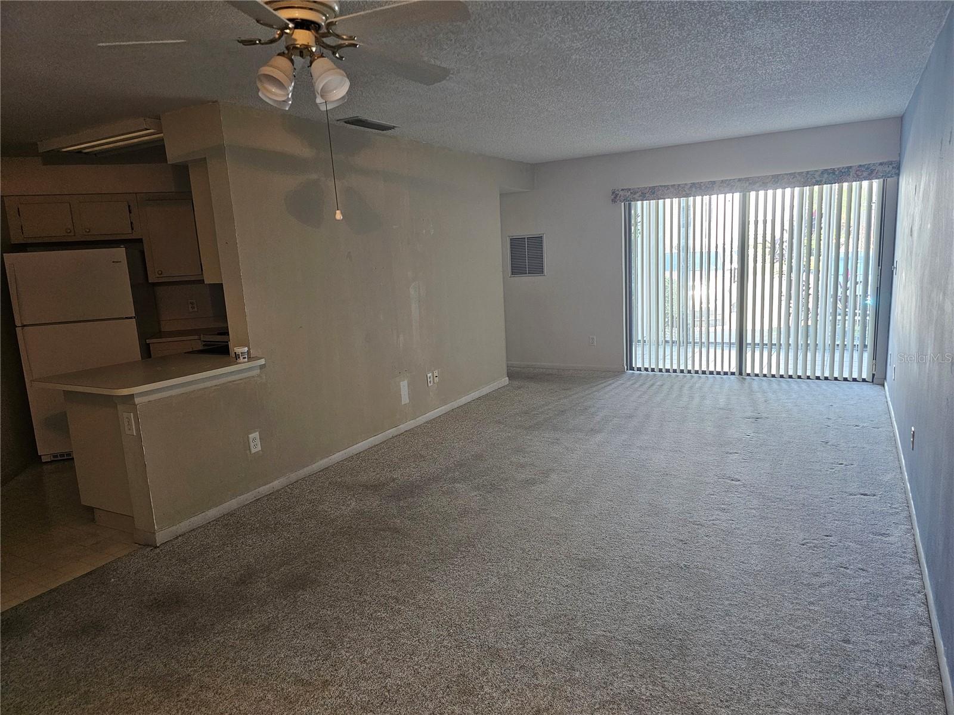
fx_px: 634
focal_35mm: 23
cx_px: 477
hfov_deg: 73.9
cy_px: 358
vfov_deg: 58.9
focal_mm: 6.3
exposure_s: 1/120
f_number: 1.7
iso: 400
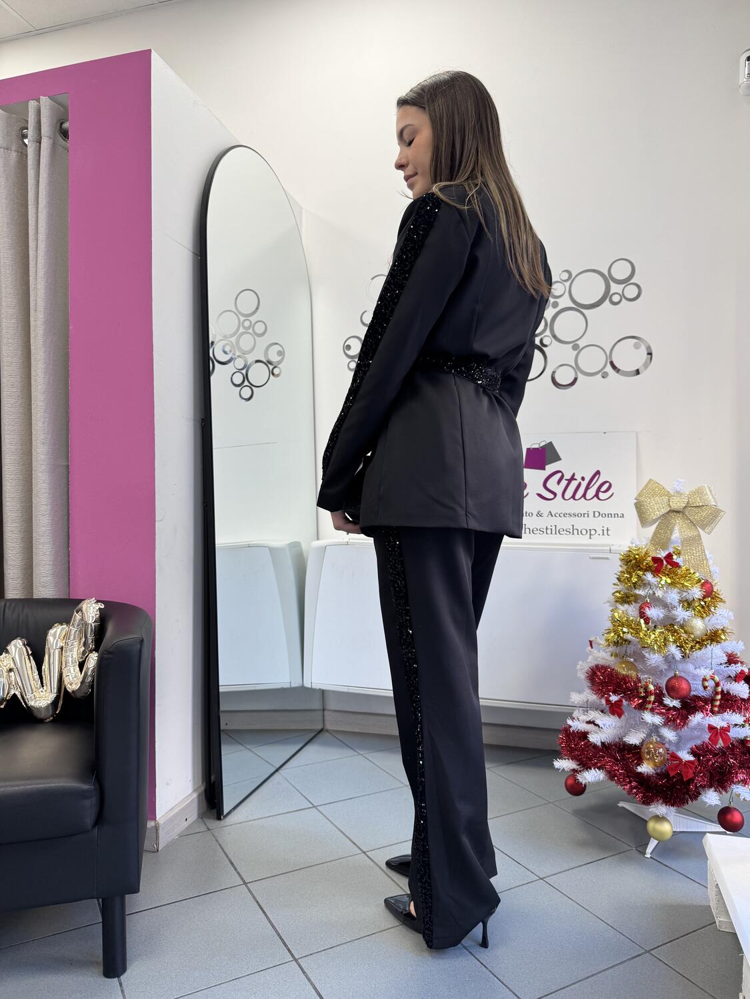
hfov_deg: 56.8
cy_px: 500
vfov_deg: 71.6
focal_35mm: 24
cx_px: 375
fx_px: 693
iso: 80
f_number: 1.78
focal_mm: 6.76
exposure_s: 1/100
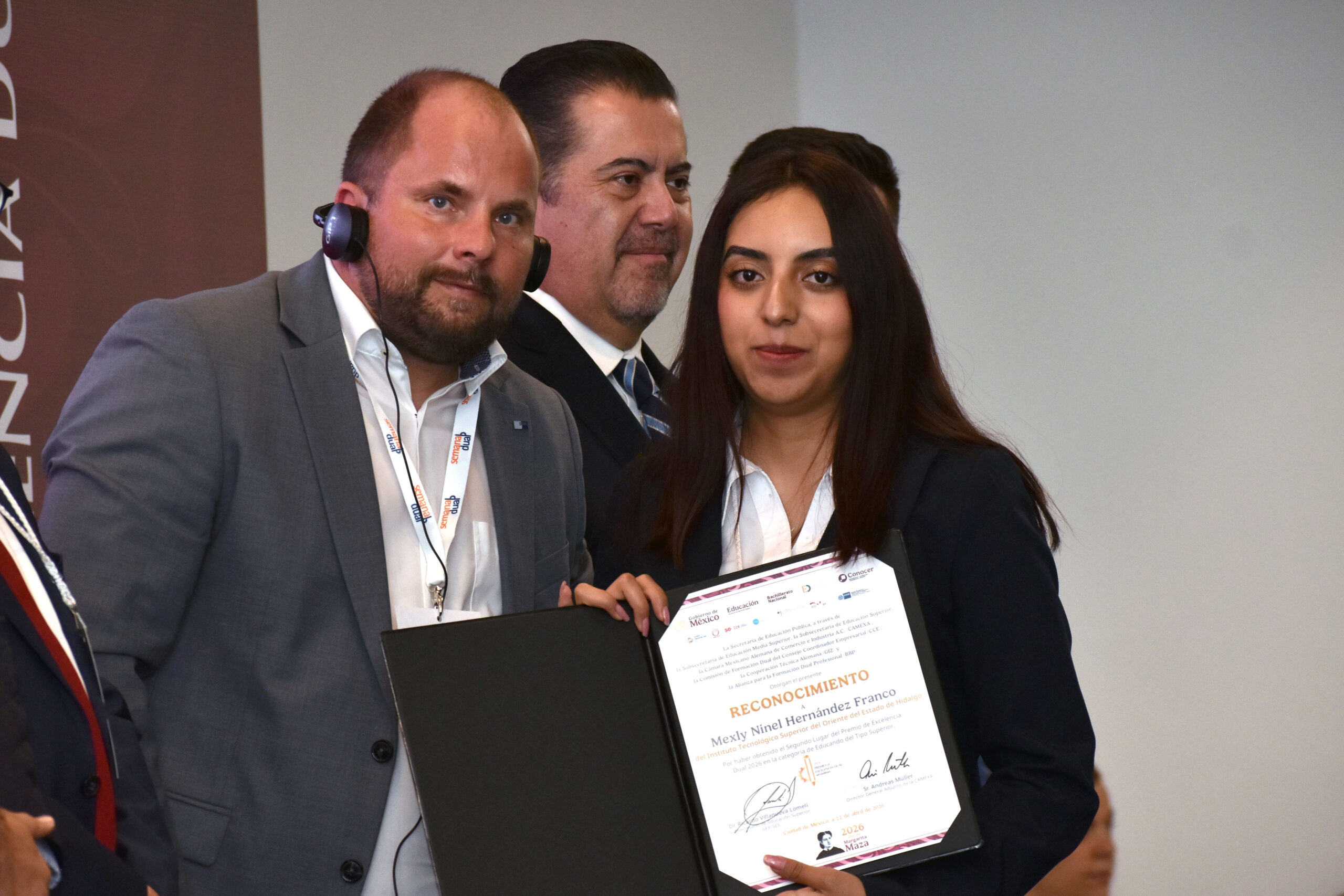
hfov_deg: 10.2
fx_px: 7560
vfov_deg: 6.8
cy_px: 448
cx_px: 672
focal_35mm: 202
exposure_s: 1/200
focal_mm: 135
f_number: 6.3
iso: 500
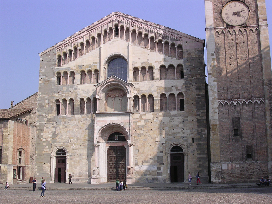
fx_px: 338
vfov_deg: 33.6
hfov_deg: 43.9
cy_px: 102
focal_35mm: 43
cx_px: 136
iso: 100
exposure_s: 1/301
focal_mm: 6.6
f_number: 5.9
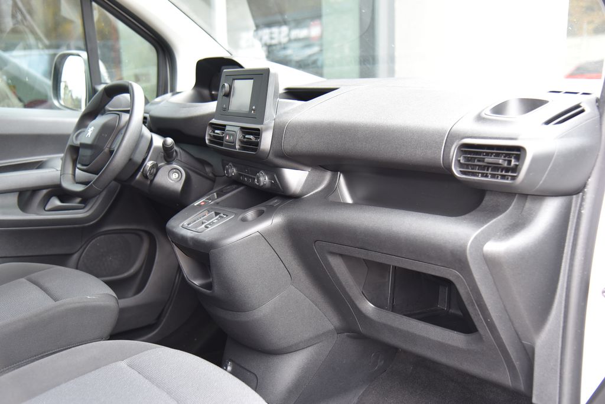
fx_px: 673
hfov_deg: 48.4
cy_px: 202
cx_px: 302
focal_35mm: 40
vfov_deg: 33.4
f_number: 4
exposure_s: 1/40
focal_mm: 40
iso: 500
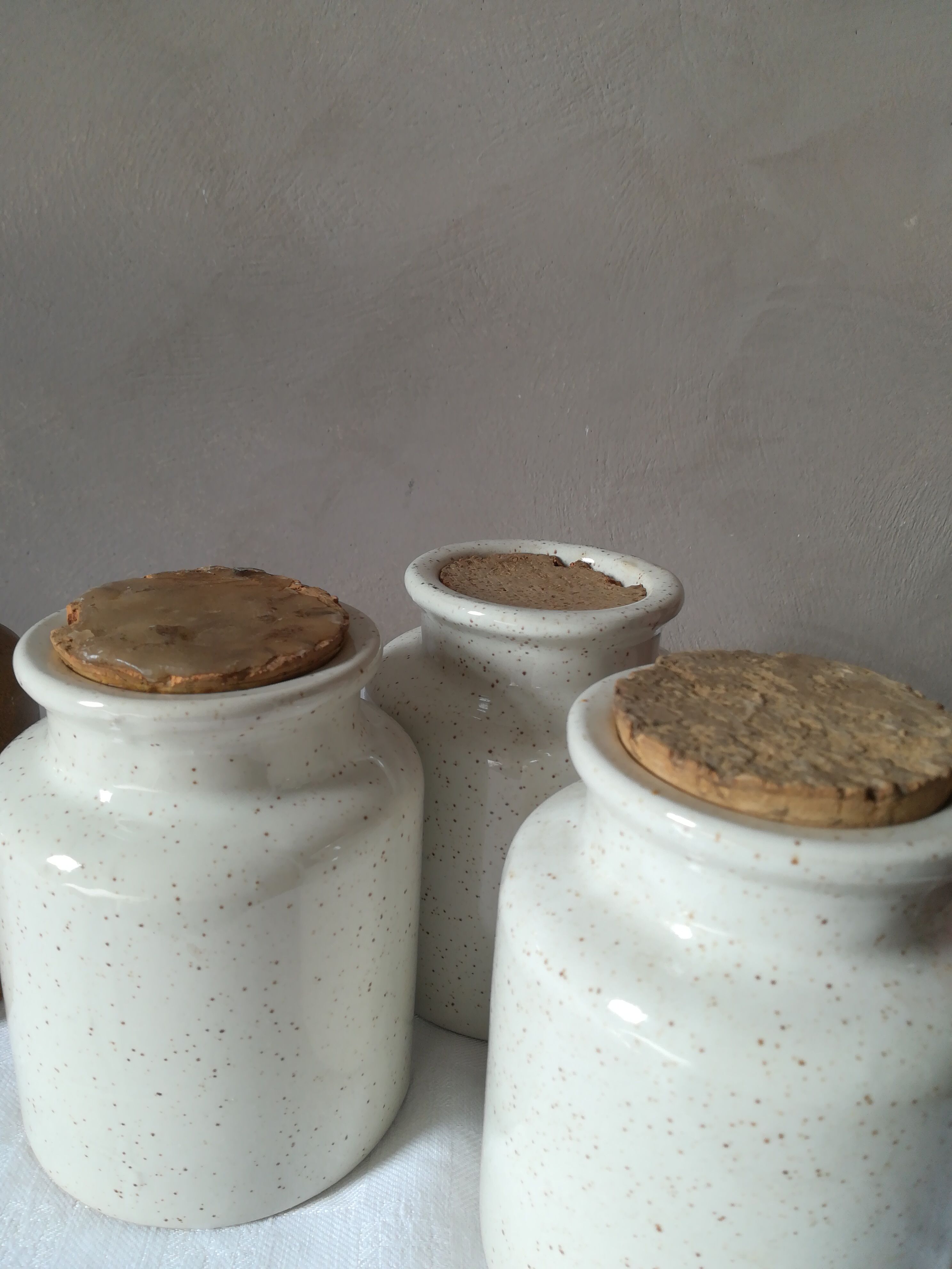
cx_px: 476
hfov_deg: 53.1
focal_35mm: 26
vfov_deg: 67.3
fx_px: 953
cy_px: 634
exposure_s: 1/50
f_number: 2.2
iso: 50
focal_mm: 3.83
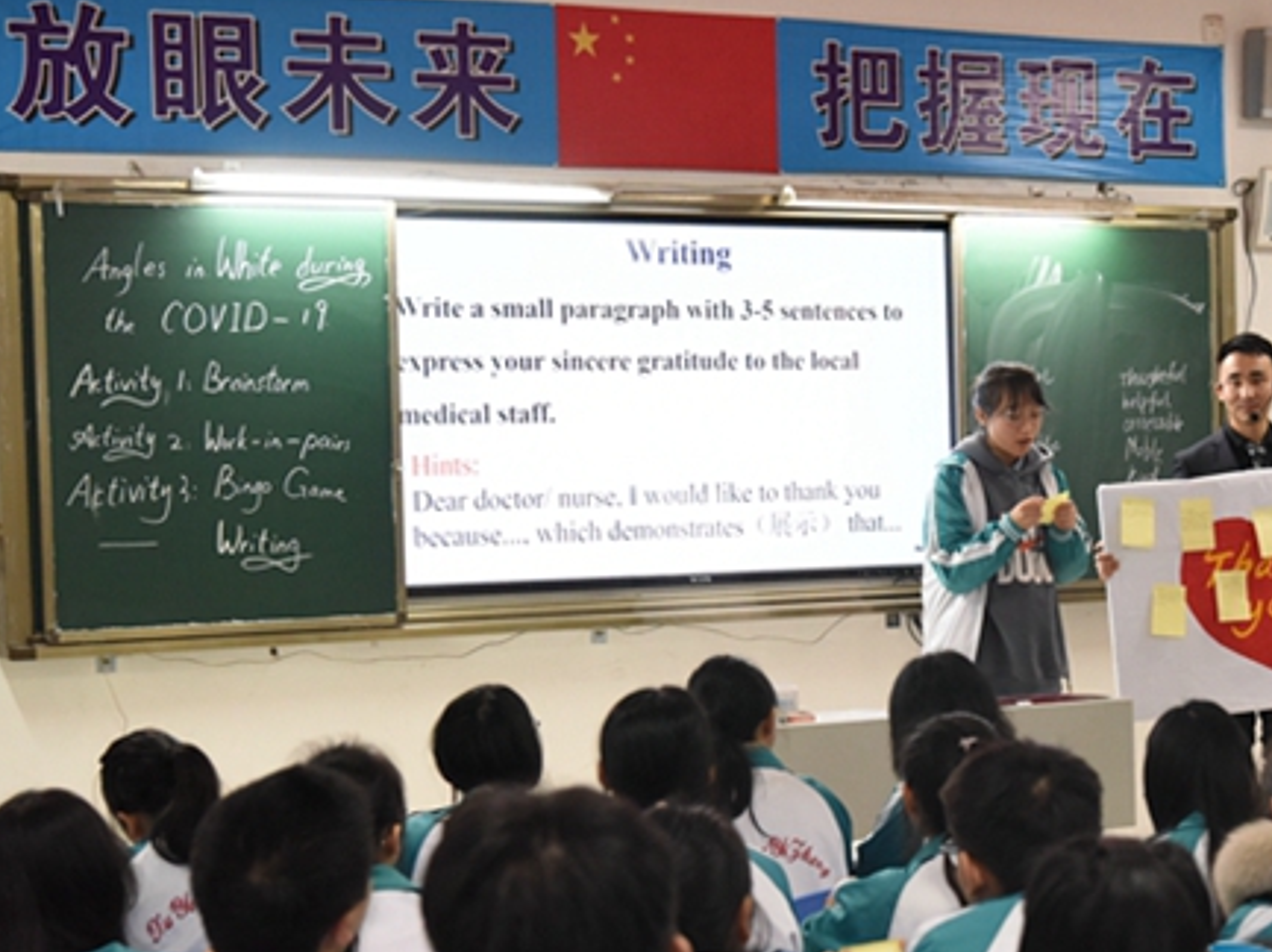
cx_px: 922
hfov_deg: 26.1
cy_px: 574
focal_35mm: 74
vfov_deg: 19.8
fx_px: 2717
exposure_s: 1/100
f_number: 5
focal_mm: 52
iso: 5000
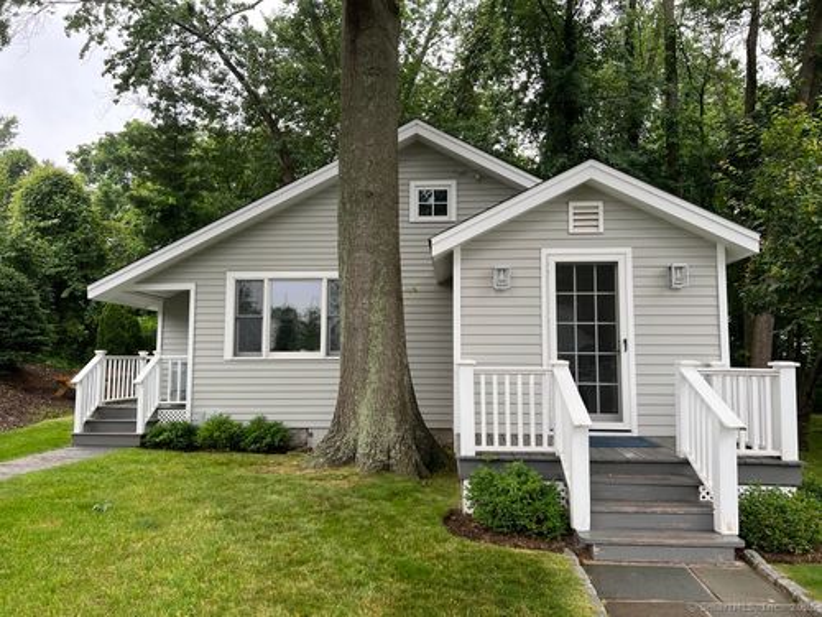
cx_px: 411
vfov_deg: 53.1
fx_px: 617
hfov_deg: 67.3
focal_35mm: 26
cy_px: 308
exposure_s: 1/121
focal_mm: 5.7
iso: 125
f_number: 1.5
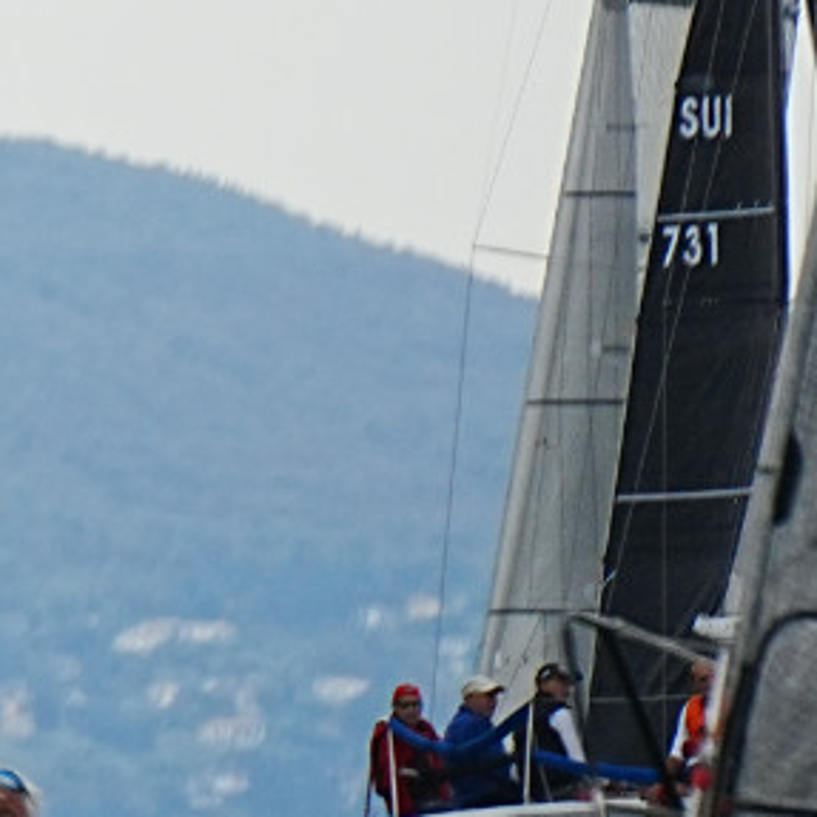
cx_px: -1887
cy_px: -176
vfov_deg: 1.6
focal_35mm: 1119
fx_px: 29880
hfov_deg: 1.6
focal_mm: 180
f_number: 2.8
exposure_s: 1/1600
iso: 320
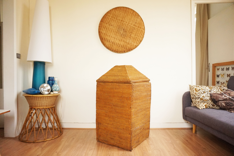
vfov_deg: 53.1
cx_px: 117
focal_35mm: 24
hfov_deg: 73.8
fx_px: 156
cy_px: 78
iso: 1600
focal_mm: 16
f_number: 3.5
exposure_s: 1/160
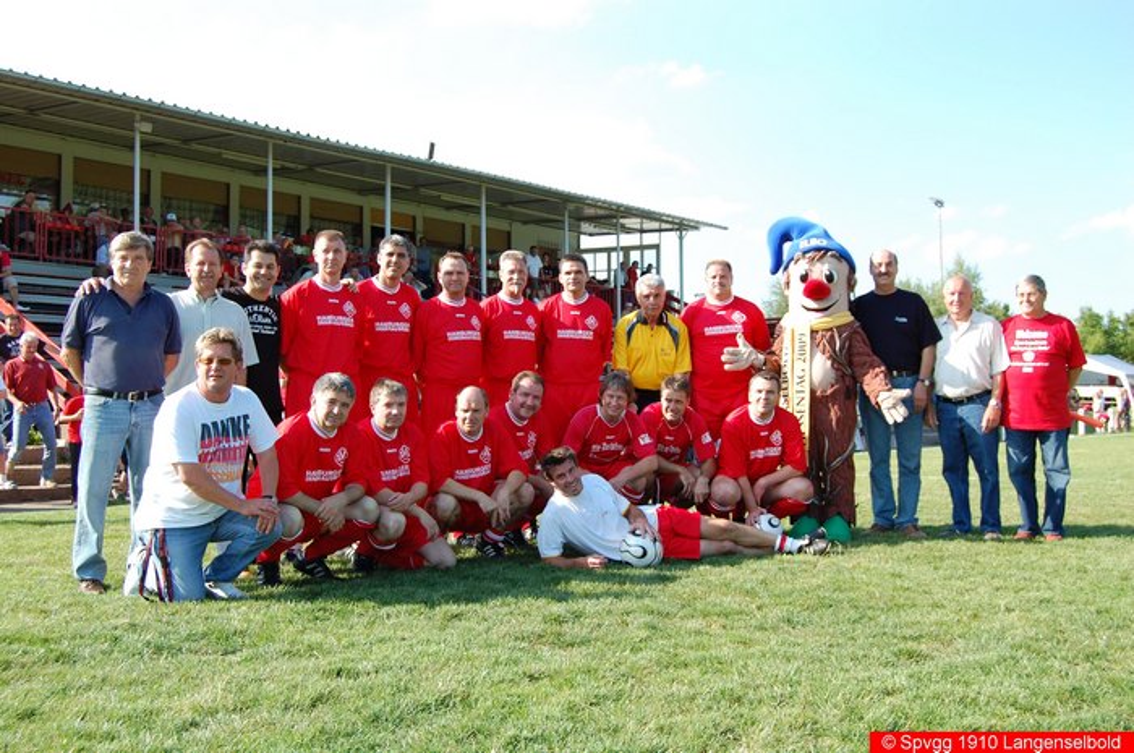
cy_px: 376
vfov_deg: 34.1
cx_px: 567
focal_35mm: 39
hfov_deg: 49.6
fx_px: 1227
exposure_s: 1/200
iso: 200
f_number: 7.1
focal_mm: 26
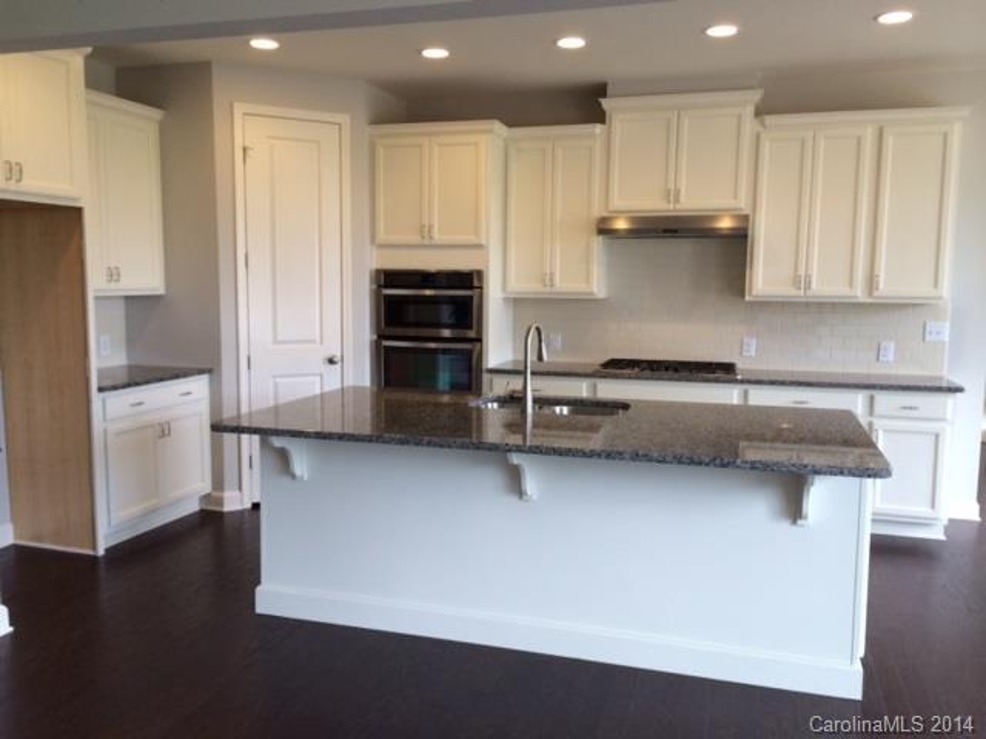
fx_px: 855
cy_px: 370
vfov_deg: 46.8
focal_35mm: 30
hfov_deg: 60.0
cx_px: 493
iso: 40
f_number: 2.2
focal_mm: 4.12
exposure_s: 1/30
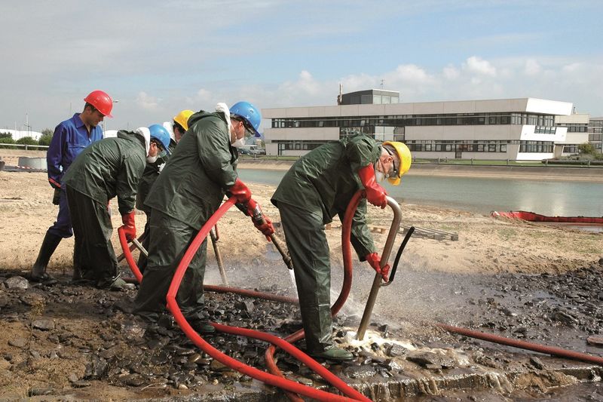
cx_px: 302
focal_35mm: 46
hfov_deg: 42.3
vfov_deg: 28.9
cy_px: 201
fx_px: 779
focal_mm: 31
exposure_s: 1/400
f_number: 10
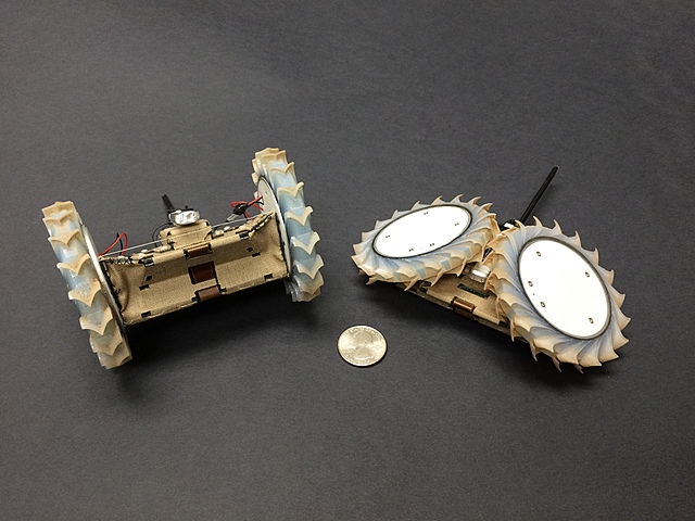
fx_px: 582
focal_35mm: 29
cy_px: 260
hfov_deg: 61.7
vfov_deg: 48.2
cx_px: 348
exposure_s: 1/30
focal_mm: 4.15
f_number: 2.2
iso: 125
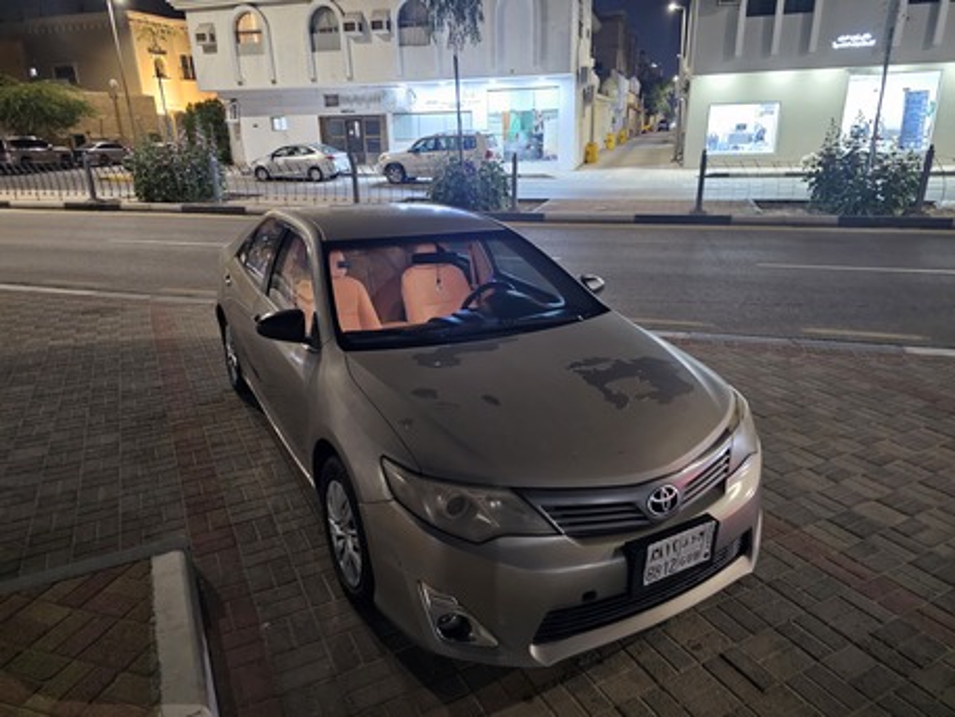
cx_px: 478
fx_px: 635
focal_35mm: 23
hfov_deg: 73.9
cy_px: 358
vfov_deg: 58.9
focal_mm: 6.3
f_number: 1.7
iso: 1250
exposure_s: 1/17.2
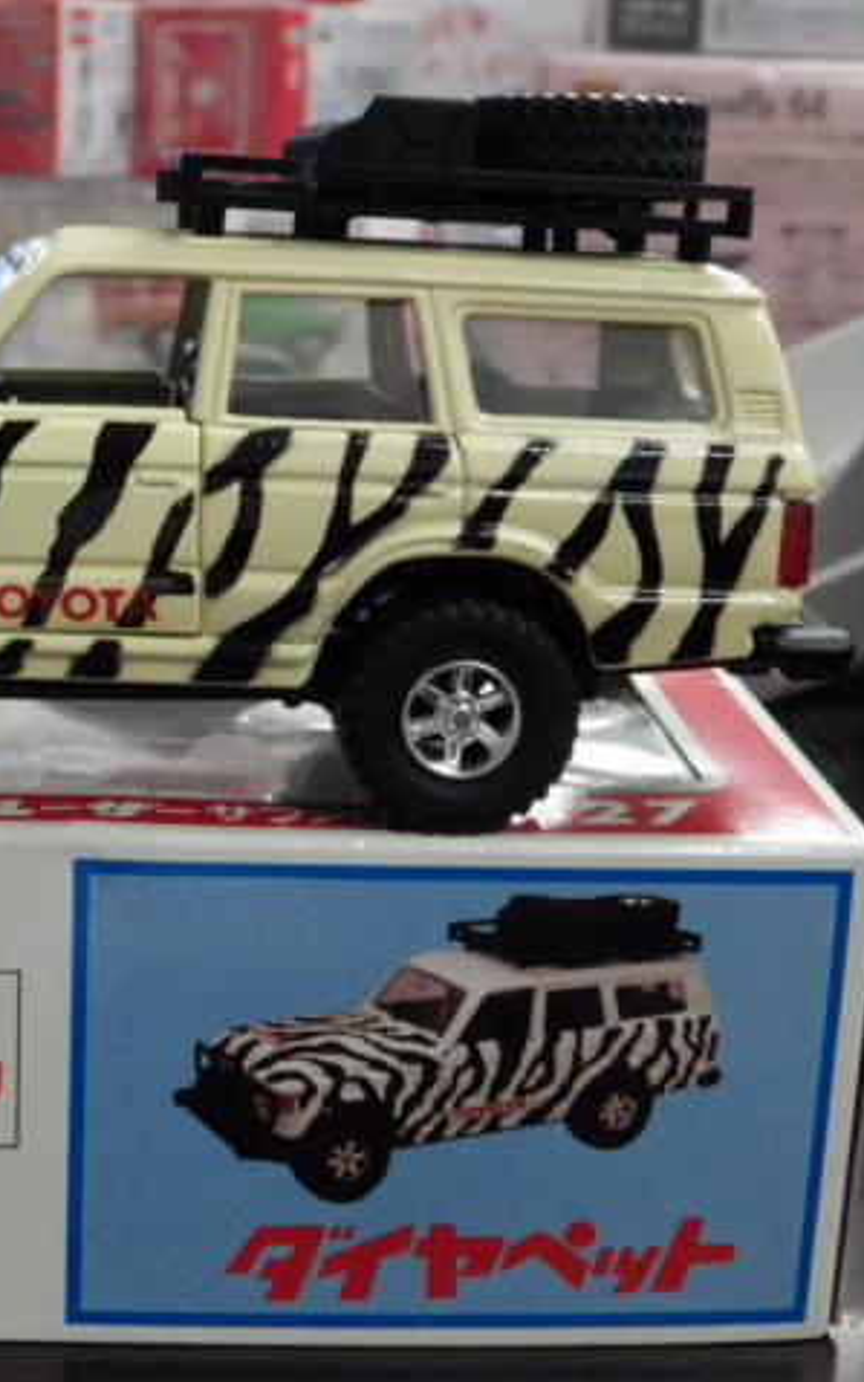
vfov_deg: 29.0
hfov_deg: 18.1
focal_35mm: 71
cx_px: 110
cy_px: 691
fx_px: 2673
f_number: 3.8
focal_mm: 9
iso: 640
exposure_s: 1/60
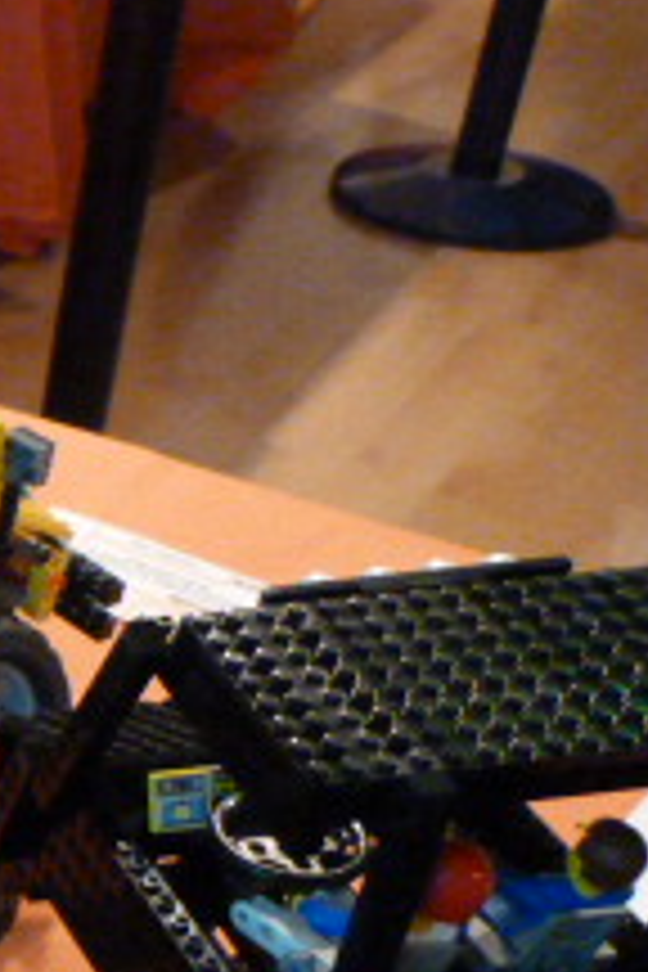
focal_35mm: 77
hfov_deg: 14.1
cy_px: 576
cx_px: -752
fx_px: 2079
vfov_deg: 26.3
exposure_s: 1/20
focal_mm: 4.5
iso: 800
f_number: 2.8
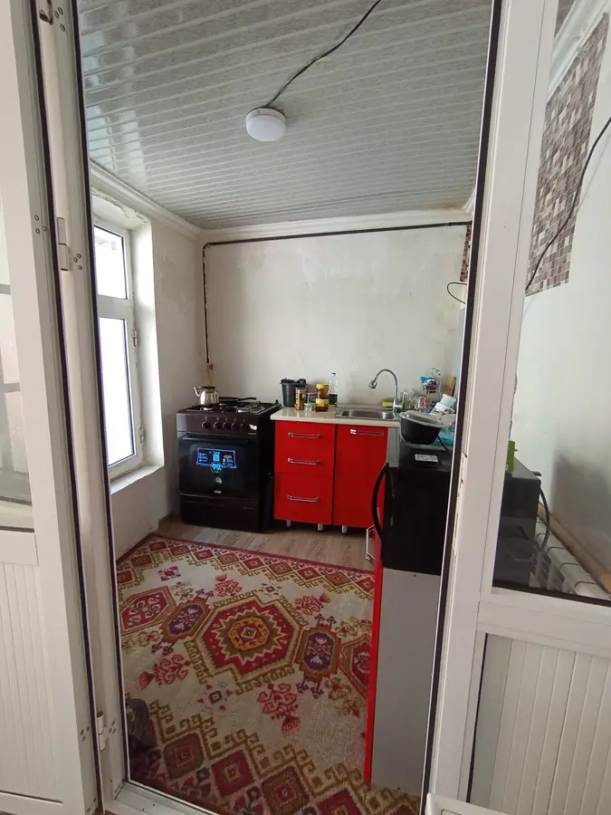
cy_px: 408
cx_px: 306
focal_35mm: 16
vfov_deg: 94.5
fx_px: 377
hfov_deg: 78.1
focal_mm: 1.65
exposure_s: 1/50
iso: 171
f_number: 2.2
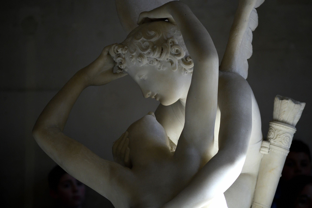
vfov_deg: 12.5
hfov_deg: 18.6
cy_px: 104
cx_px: 156
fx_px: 953
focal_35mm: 110
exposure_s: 1/1250
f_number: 2.8
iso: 640
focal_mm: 55
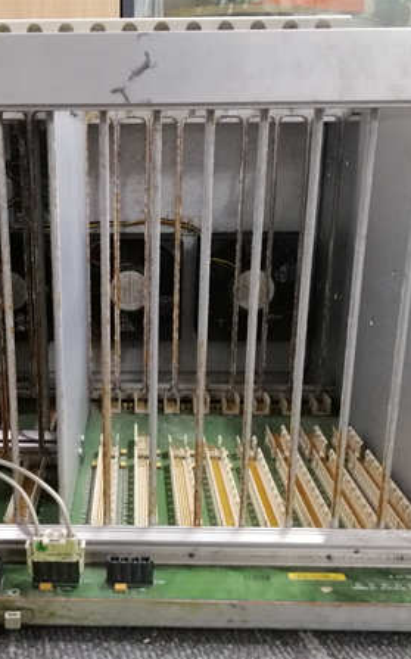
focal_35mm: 37
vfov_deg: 52.8
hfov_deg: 33.9
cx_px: 115
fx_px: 664
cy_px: 329
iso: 500
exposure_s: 1/20
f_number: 2.2
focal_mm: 3.81
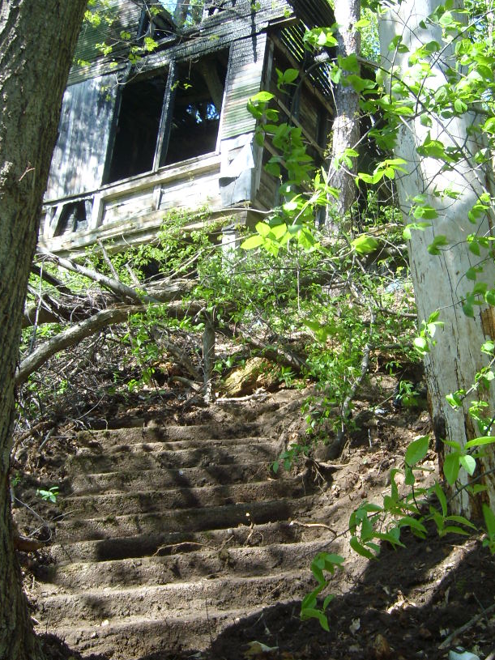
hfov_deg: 32.9
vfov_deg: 42.9
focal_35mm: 44
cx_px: 260
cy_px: 322
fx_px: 839
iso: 50
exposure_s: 1/154
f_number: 2.8
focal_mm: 5.8
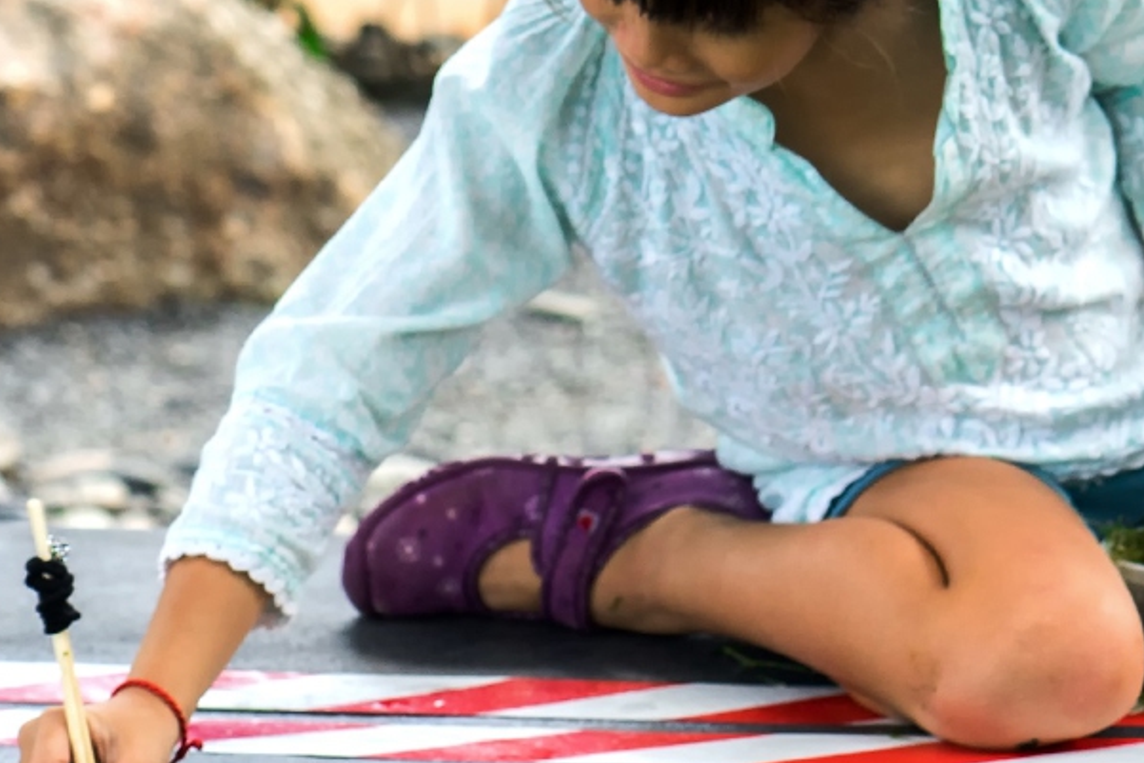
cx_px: 626
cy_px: 768
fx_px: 8995
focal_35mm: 283
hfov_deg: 7.3
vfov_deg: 4.9
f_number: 4
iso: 400
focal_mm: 85
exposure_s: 1/160
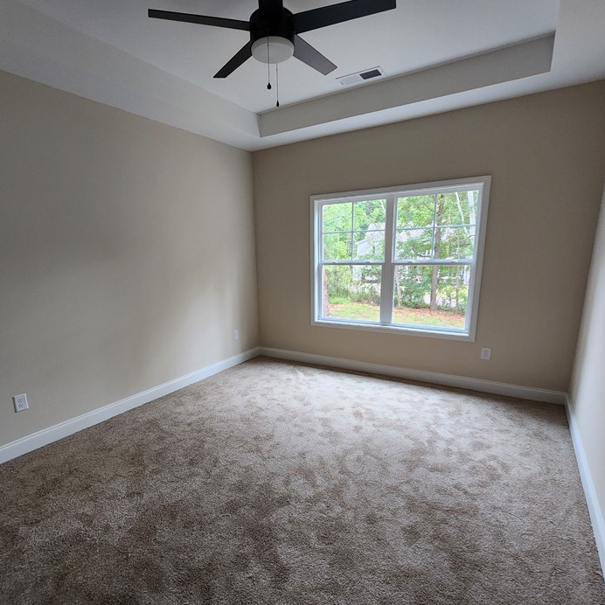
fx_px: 336
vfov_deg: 83.7
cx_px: 278
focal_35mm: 17
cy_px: 331
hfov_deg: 83.8
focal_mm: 2.2
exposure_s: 1/40
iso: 320
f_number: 2.2
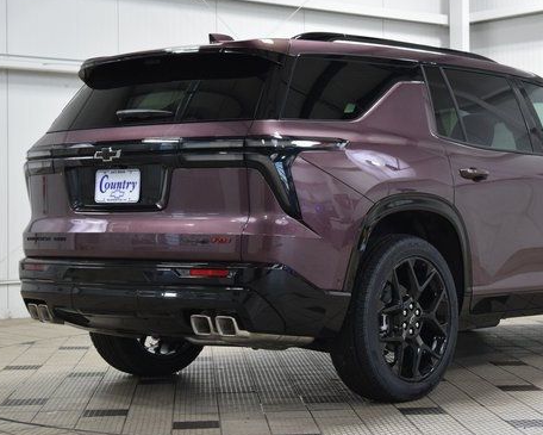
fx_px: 1270
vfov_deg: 19.4
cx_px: 362
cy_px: 201
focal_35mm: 79
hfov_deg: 24.0
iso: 1600
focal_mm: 40
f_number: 5.6
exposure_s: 1/60
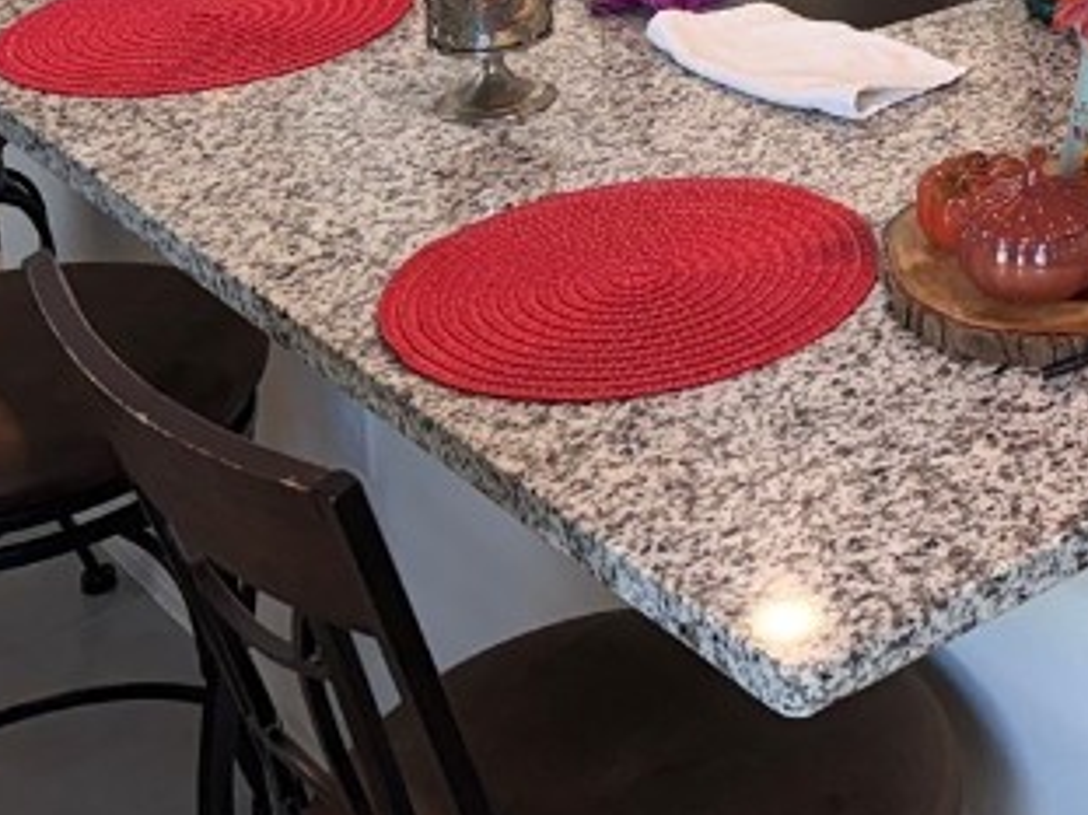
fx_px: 2482
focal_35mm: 79
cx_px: 1312
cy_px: -455
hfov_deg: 22.7
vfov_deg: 16.7
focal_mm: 6.76
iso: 125
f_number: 1.78
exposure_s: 1/120
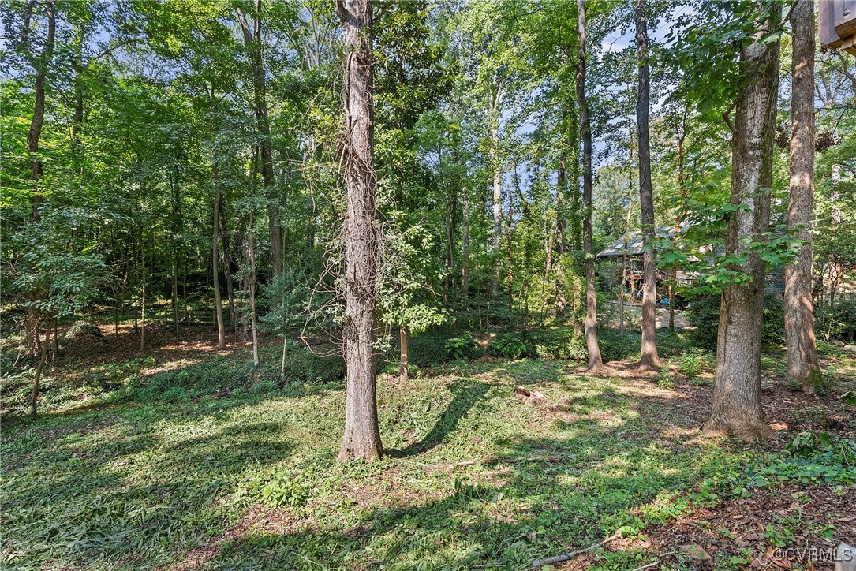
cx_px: 428
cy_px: 286
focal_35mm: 16
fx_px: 381
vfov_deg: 73.8
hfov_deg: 96.7
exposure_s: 1/40
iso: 800
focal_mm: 16
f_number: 8
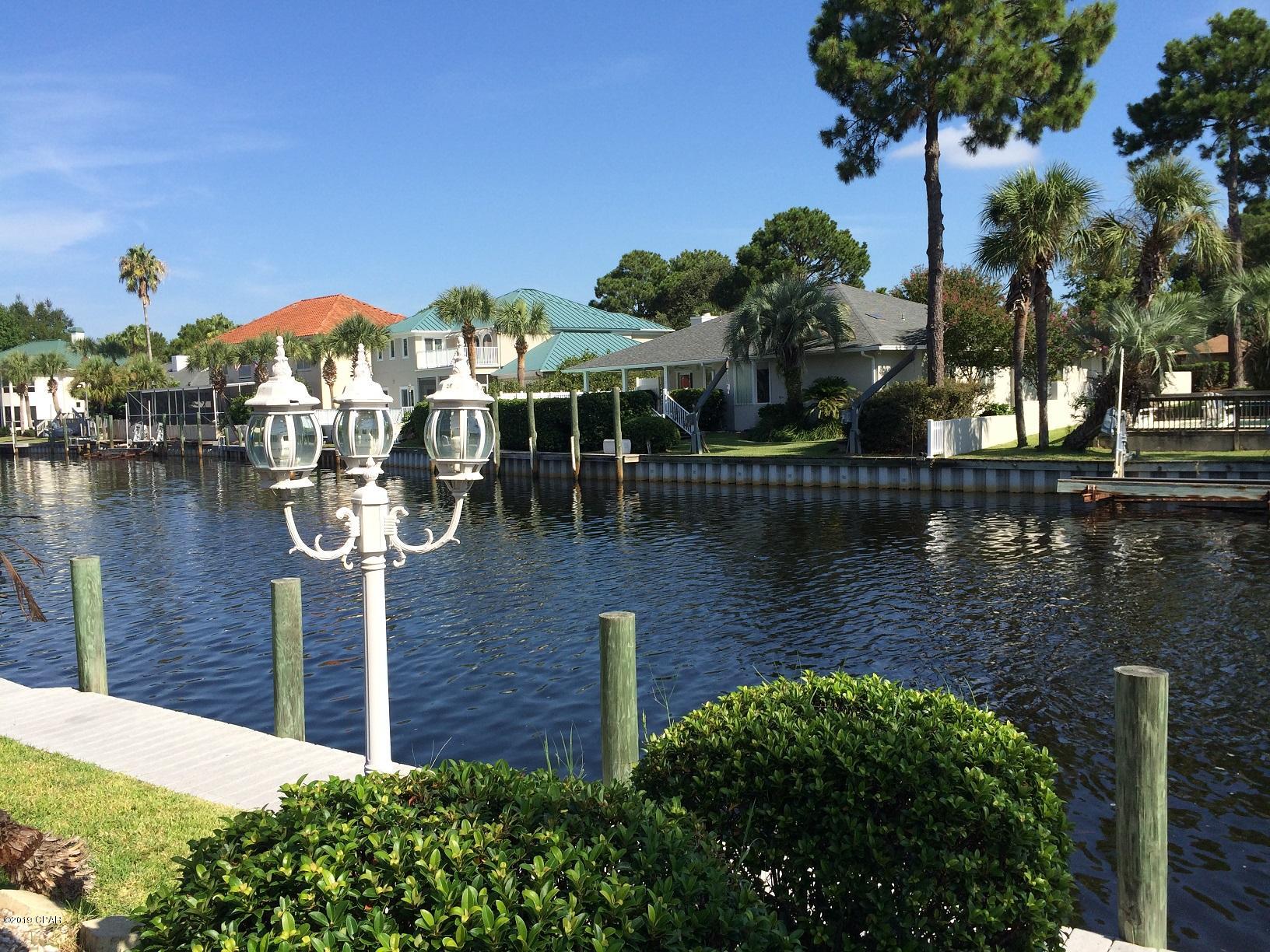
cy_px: 476
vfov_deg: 46.8
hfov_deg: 60.0
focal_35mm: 30
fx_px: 1101
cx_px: 635
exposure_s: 1/1786
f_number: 2.2
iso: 40
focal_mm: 4.12
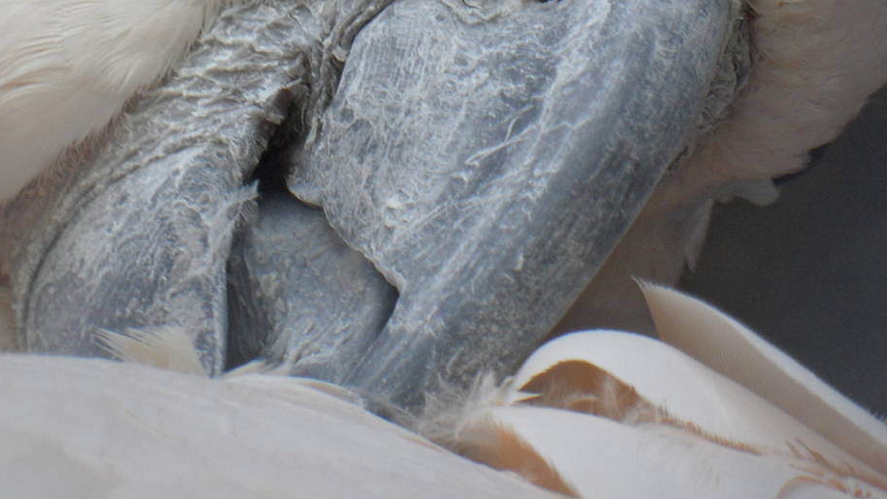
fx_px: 12042
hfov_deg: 4.2
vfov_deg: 2.4
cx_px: 434
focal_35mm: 512
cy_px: -78
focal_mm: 44.4
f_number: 5
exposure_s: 1/125
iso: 100
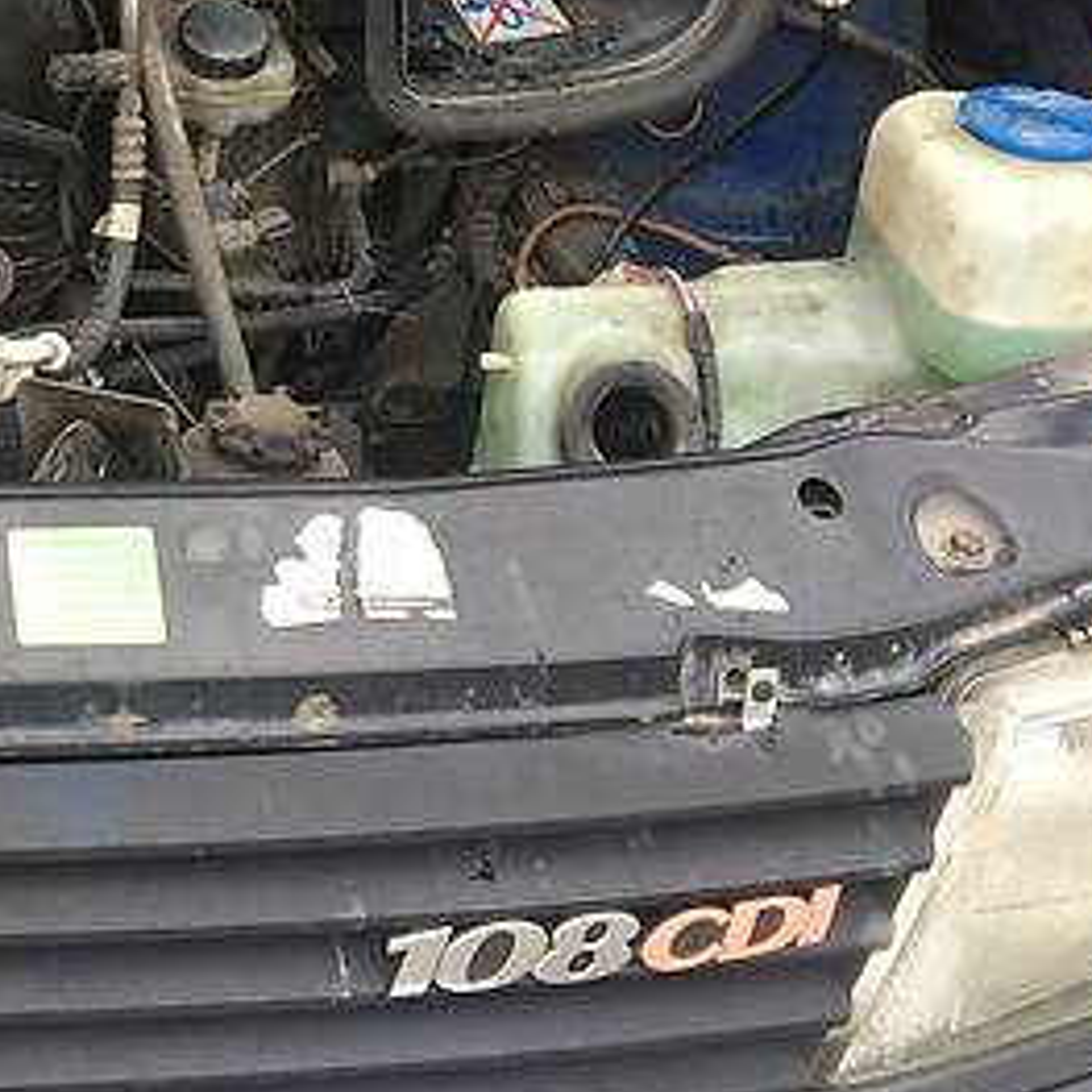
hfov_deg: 20.6
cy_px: 233
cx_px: -241
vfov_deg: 21.9
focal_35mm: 78
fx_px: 2784
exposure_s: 1/166
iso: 25
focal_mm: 4.2
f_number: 2.2
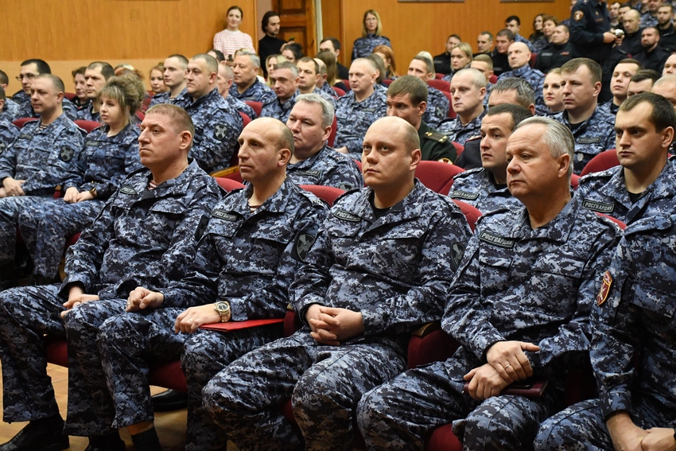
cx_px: 338
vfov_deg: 21.6
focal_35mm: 63
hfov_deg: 31.9
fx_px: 1183
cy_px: 226
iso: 6400
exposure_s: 1/160
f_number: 5.6
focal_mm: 42
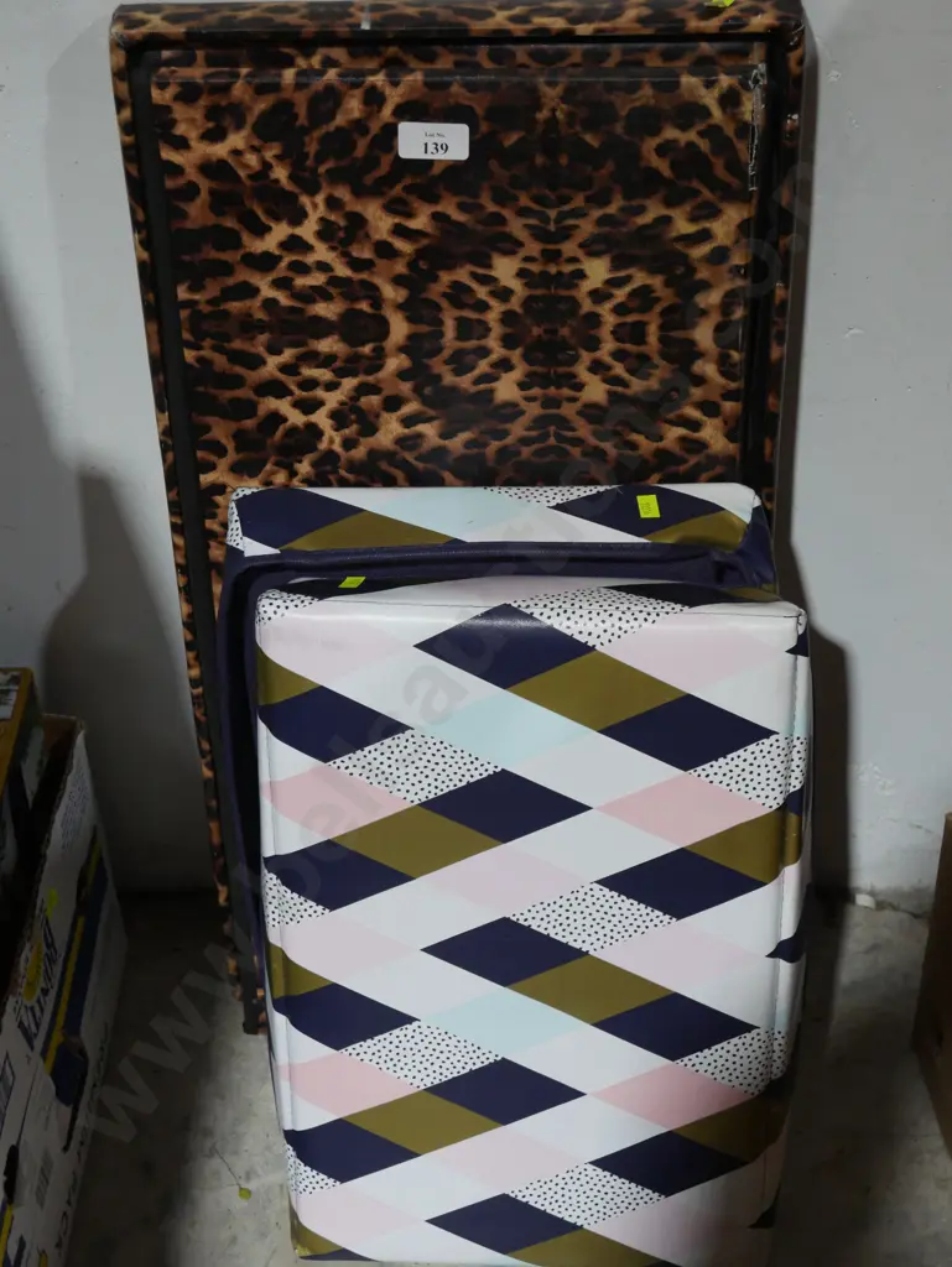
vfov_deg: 31.2
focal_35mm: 62
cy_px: 634
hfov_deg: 23.7
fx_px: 2272
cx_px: 476
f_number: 5.4
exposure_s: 1/80
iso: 1250
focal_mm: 31
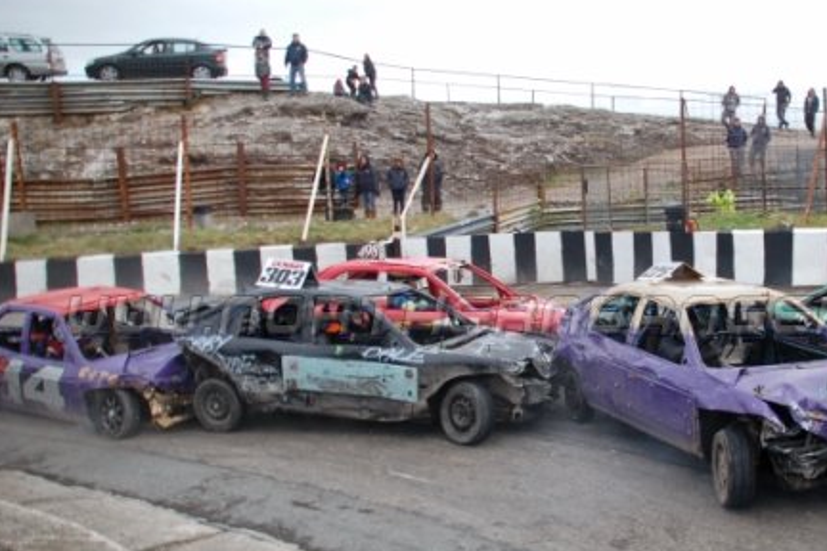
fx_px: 919
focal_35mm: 40
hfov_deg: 47.0
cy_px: 321
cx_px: 599
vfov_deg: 33.3
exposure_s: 1/640
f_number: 3.5
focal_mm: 18
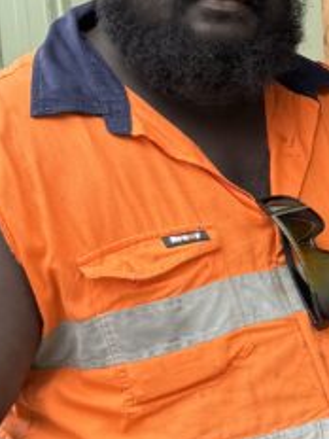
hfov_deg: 13.0
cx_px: 545
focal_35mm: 106
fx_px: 1343
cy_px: 358
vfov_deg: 18.4
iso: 80
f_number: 1.78
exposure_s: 1/250
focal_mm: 6.76
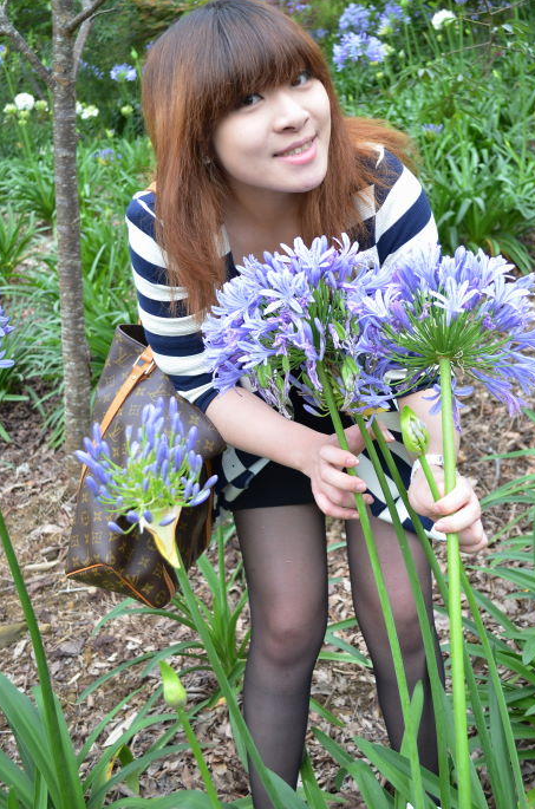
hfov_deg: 30.3
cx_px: 308
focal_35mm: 44
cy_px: 349
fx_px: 986
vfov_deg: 44.5
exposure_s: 1/125
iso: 200
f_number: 4
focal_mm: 24
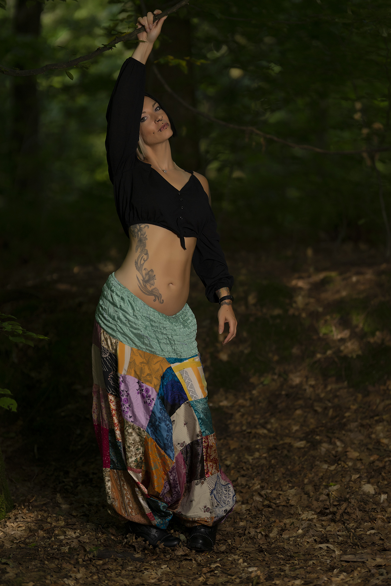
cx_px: 196
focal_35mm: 105
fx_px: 1710
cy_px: 293
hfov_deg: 13.0
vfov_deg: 19.5
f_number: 1.4
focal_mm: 105
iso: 100
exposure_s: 1/1600
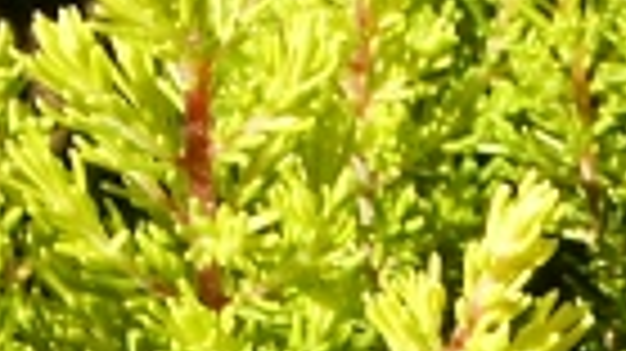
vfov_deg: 2.5
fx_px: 8129
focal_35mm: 490
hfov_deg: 4.4
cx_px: 779
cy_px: 657
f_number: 8
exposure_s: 1/90
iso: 64
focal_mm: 15.56
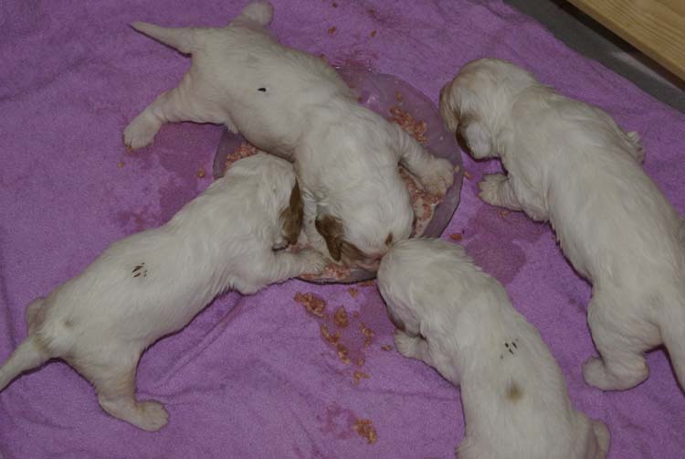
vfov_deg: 18.2
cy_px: 230
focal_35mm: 75
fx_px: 1429
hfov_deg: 27.0
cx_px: 342
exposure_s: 1/80
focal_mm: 50
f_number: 5.6
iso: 400
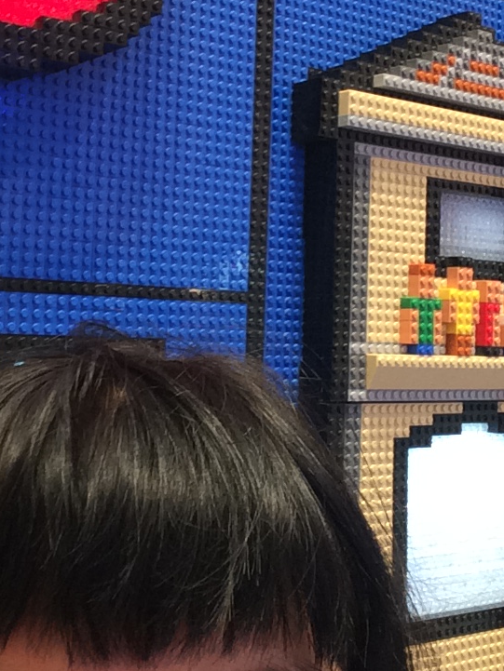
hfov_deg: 26.2
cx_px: 125
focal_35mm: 55
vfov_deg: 34.8
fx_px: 1067
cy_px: 265
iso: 100
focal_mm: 2.15
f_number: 2.4
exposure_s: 1/33
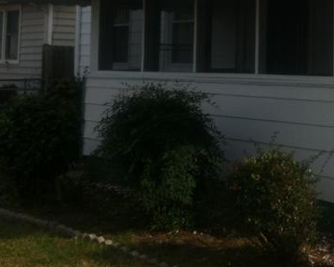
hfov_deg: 24.4
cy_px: -4
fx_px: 751
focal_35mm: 76
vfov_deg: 19.5
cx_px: 292
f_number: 2.8
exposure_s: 1/1160
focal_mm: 3.85
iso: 80
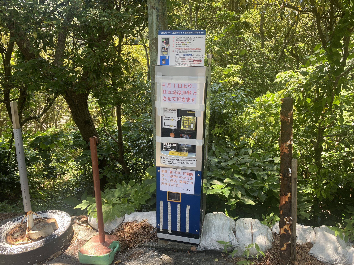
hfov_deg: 67.3
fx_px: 266
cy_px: 132
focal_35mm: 26
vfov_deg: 53.1
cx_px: 177
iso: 32
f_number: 1.8
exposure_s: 1/122
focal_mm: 4.25
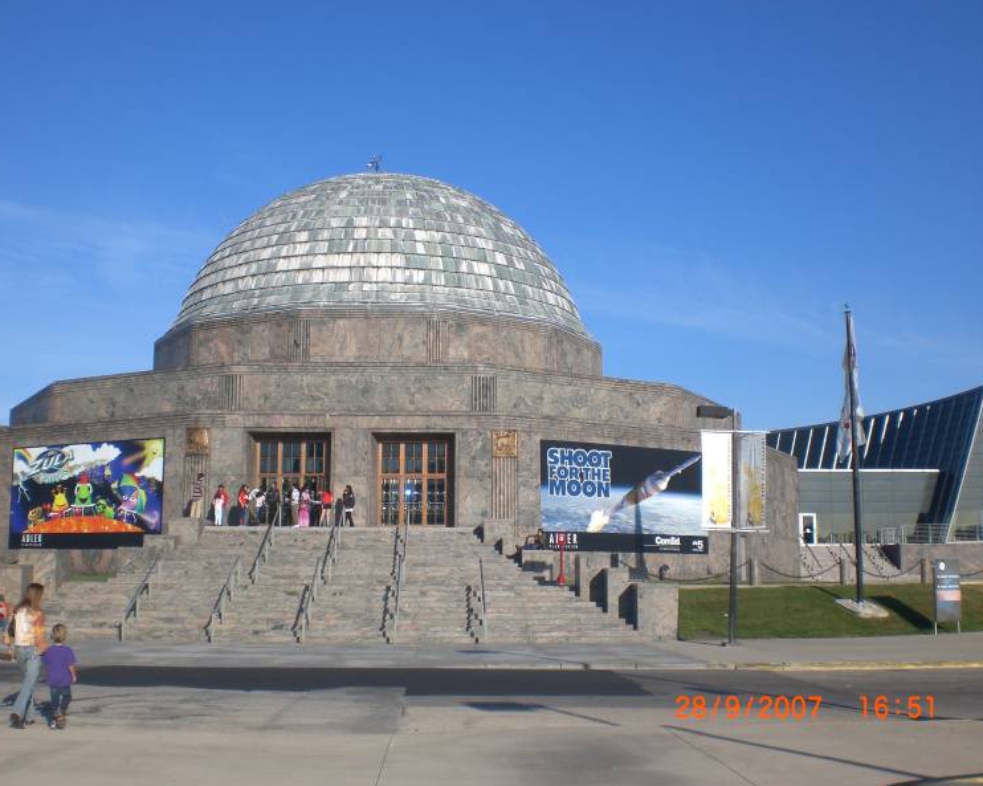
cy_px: 391
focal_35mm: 40
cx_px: 473
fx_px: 1163
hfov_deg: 45.8
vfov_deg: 37.3
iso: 50
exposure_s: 1/500
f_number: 4.4
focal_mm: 6.3
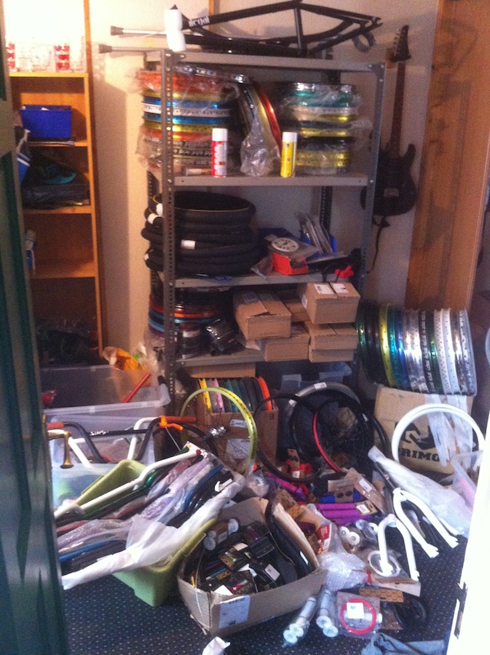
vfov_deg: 52.7
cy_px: 328
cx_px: 245
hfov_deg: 40.6
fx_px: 662
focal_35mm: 35
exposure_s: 1/15
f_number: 2.8
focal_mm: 3.85
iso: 500
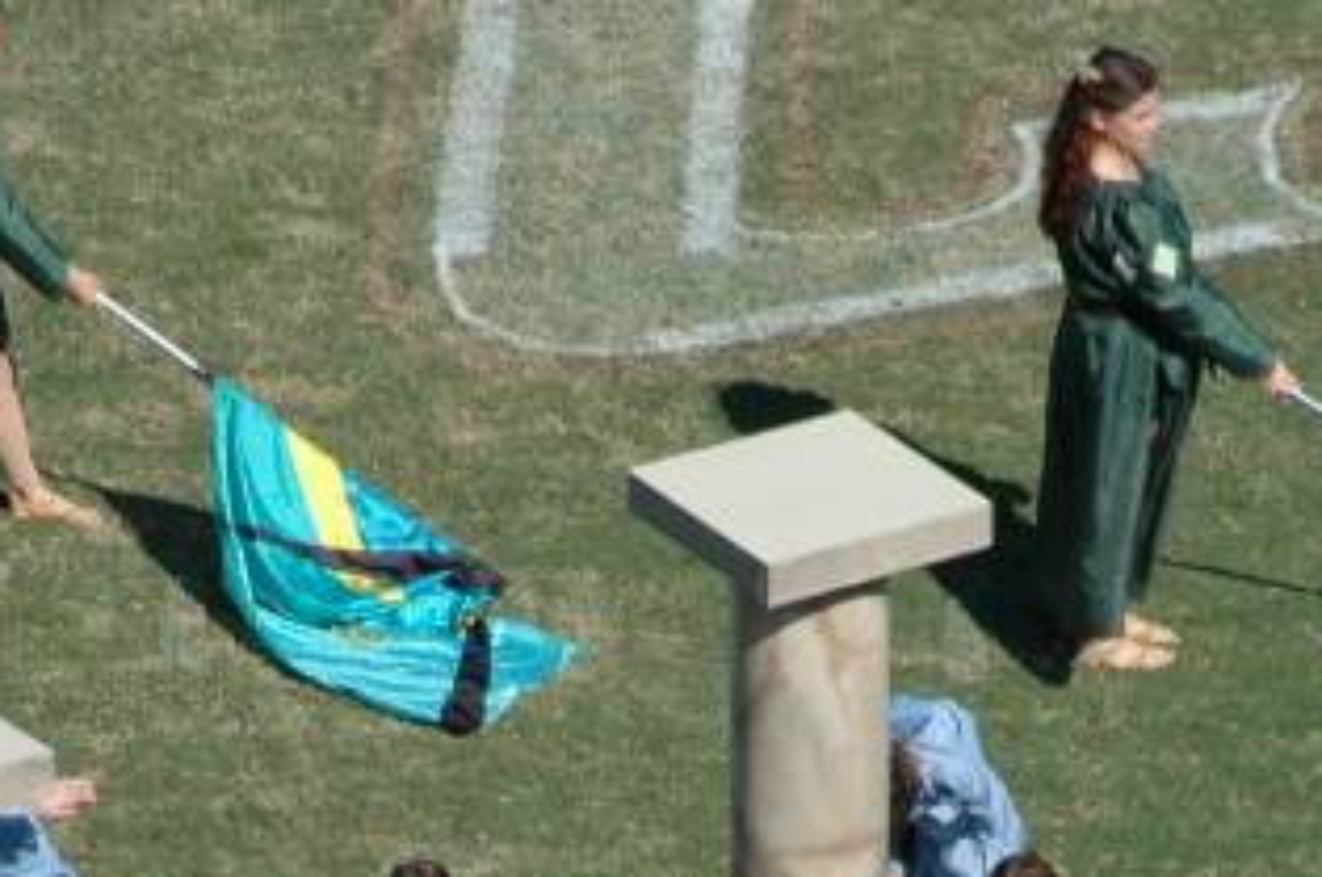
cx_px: 701
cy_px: 1225
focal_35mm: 974
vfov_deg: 1.4
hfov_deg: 2.1
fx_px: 35712
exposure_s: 1/800
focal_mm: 200
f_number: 7.1
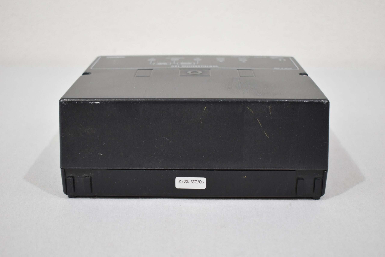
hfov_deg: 38.9
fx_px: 545
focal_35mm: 51
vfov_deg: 26.5
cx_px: 192
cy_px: 128
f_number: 4.5
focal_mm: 34
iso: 800
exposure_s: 1/125
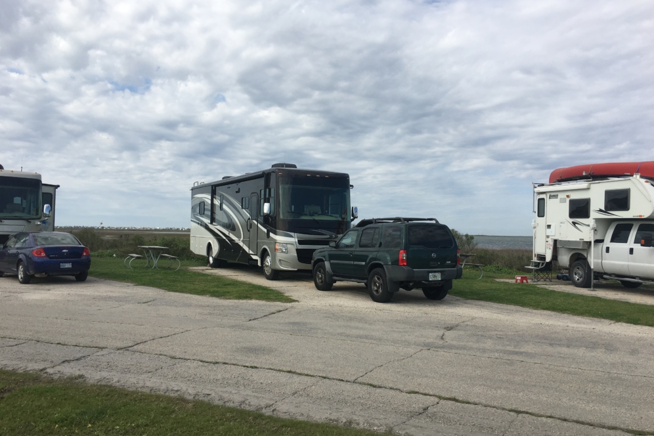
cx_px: 333
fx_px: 563
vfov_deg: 42.3
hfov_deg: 60.3
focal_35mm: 31
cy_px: 223
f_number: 2.2
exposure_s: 1/1789
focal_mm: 4.15
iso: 25
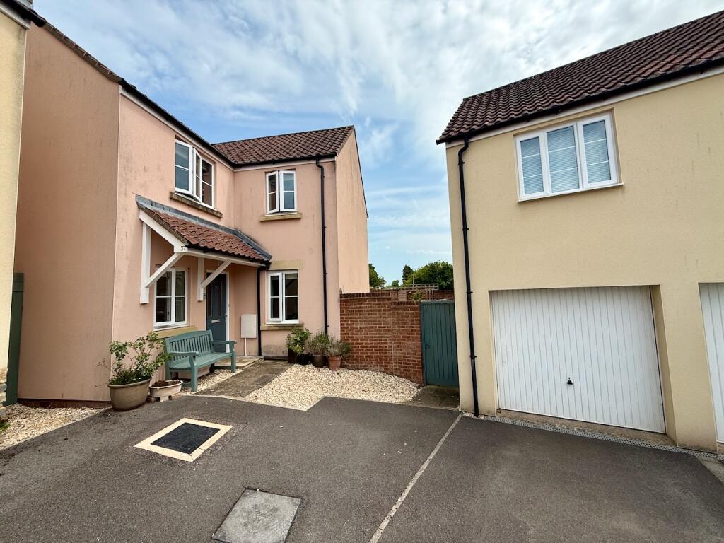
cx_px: 362
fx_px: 293
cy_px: 272
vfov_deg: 85.7
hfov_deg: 102.1
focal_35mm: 14
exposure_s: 1/2237
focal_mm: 2.22
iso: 50
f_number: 2.2
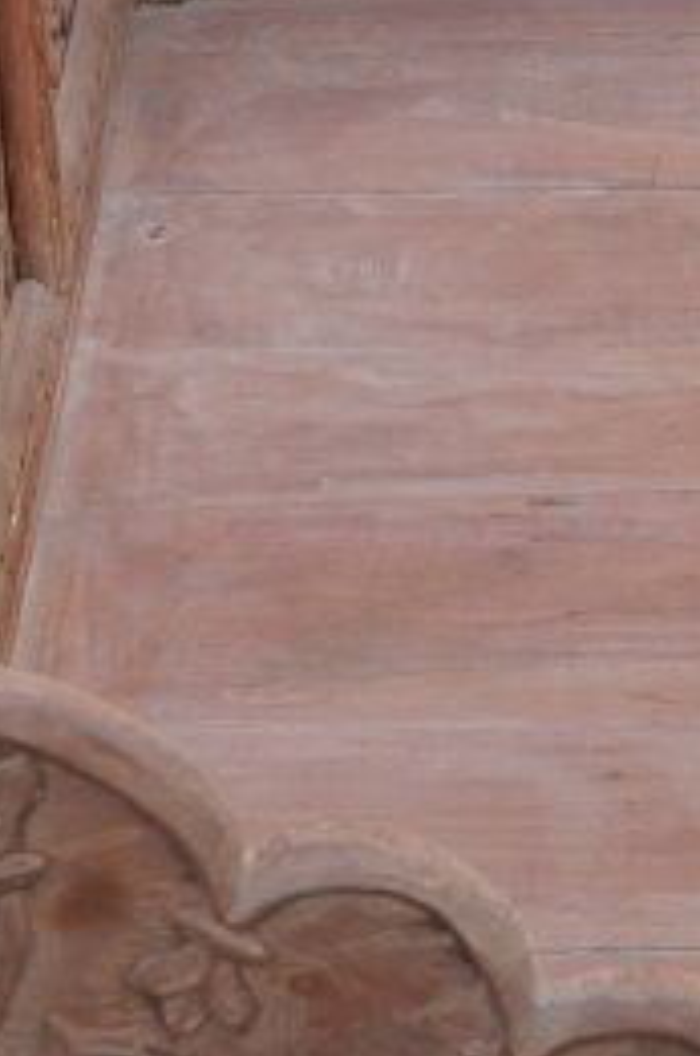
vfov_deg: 10.5
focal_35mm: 196
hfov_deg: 7.0
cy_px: 848
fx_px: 5739
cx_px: 710
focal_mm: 35
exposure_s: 1/100
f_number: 6.3
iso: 100
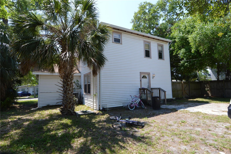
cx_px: 116
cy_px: 77
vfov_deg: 67.3
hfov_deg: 90.1
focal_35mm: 18
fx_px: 115
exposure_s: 1/160
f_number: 6.3
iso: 100
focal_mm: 12
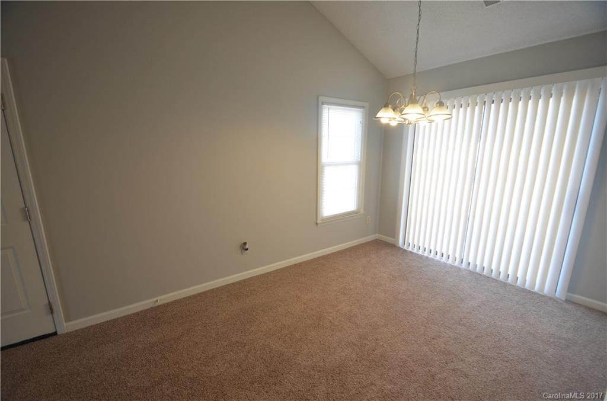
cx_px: 304
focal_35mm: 15
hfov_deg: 100.5
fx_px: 252
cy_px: 200
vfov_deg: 77.0
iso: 400
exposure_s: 1/80
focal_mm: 10
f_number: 4.5
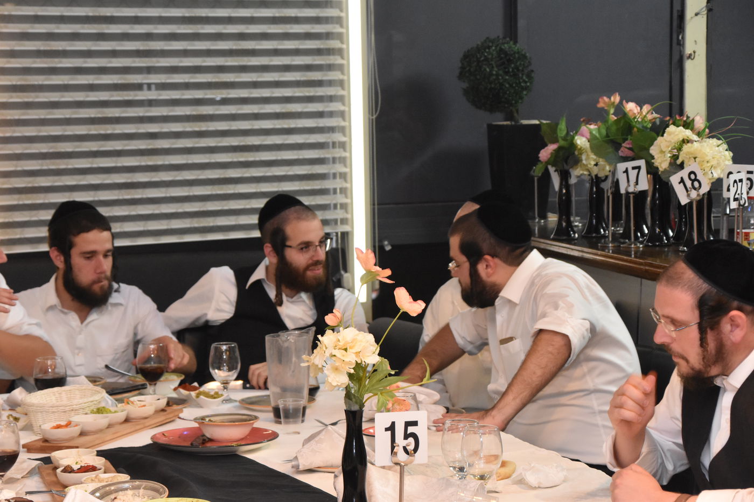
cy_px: 251
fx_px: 1947
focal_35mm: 93
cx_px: 377
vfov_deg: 14.7
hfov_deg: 21.9
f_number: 5
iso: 2800
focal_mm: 62
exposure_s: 1/60
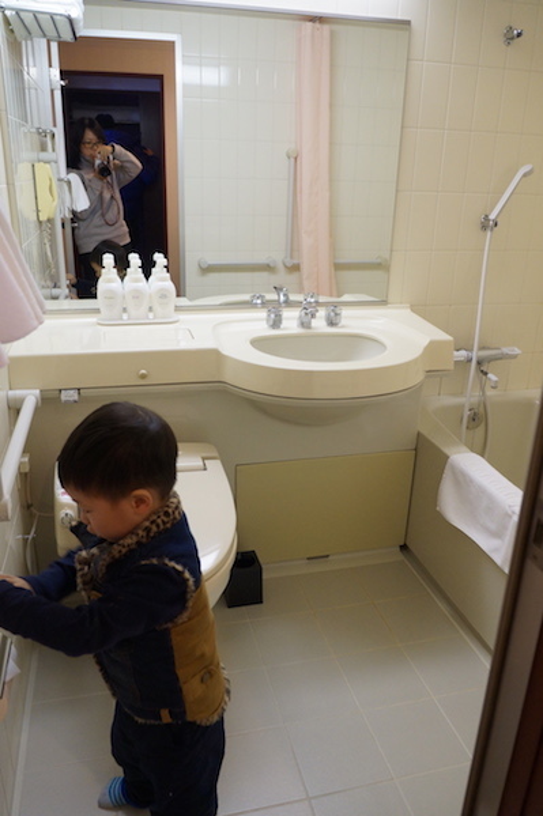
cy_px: 408
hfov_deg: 47.9
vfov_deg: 67.4
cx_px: 272
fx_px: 612
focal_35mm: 27
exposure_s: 1/60
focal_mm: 18
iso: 1250
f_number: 4
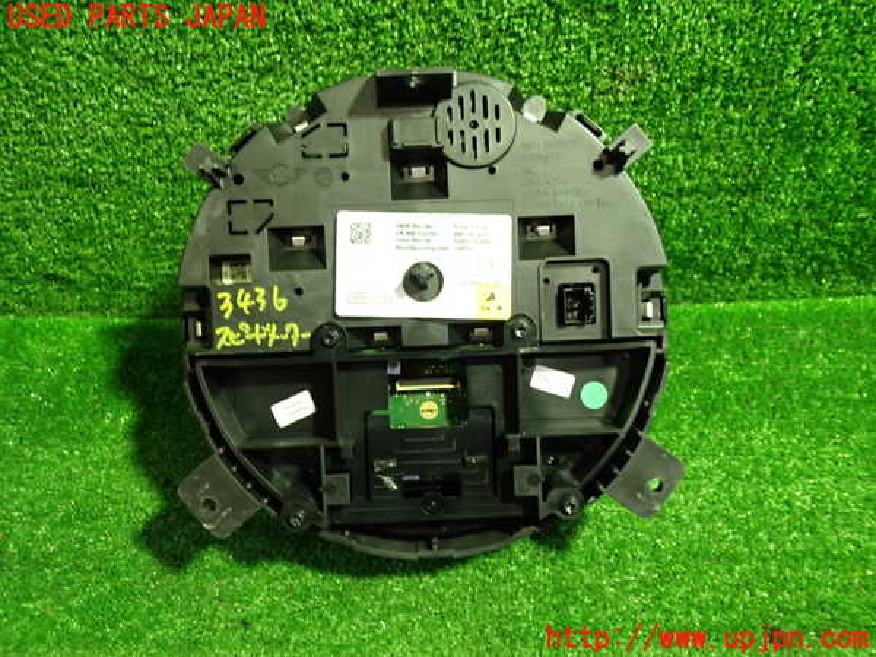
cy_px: 328
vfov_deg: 46.8
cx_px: 438
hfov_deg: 60.0
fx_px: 759
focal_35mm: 30
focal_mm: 5.4
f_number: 2.3
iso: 400
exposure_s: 1/30
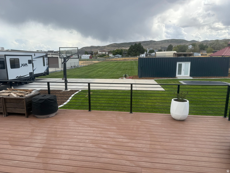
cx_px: 115
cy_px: 86
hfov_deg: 71.6
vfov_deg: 56.8
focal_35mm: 24
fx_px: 159
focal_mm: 6.76
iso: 80
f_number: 1.78
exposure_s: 1/3279
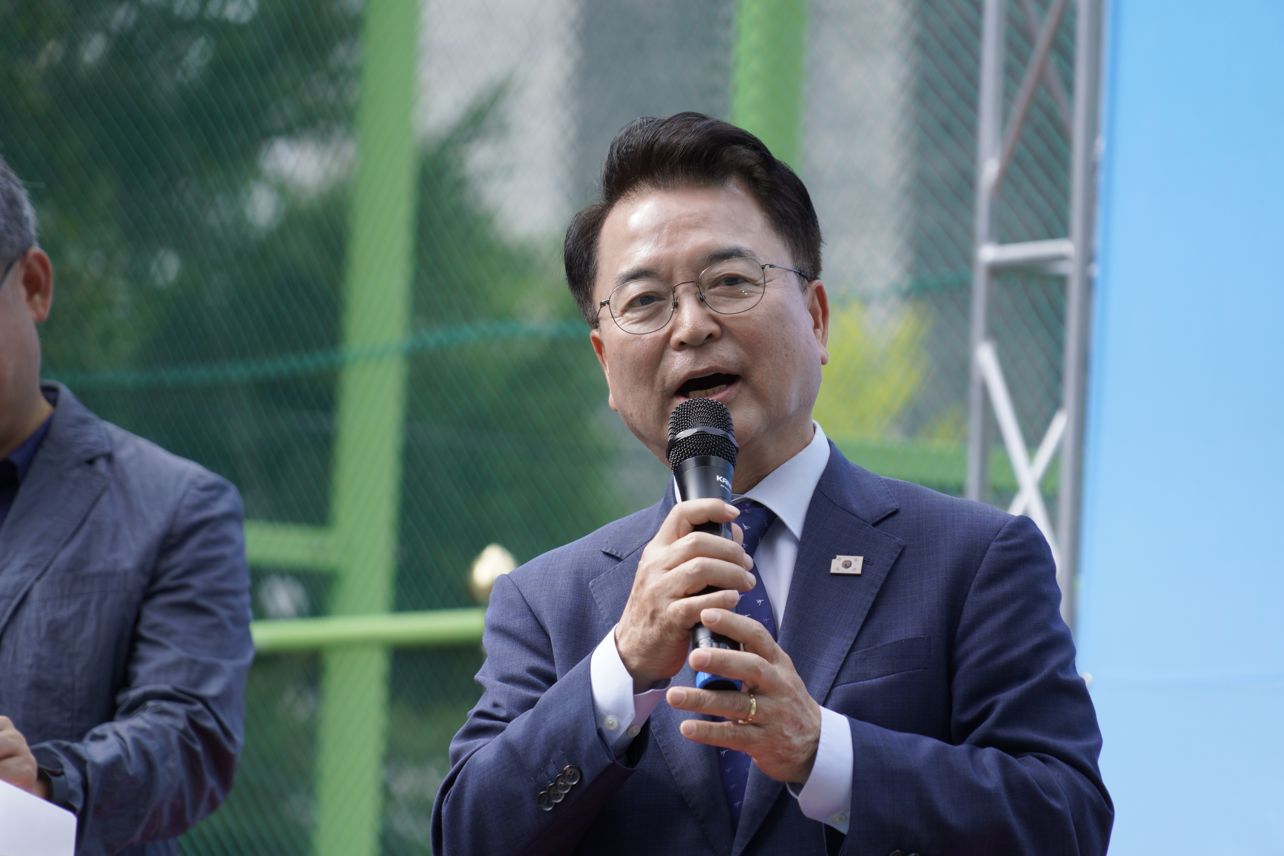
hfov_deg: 8.6
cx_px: 642
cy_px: 428
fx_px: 8559
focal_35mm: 240
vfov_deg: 5.7
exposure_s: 1/200
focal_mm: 240
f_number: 6.3
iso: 200
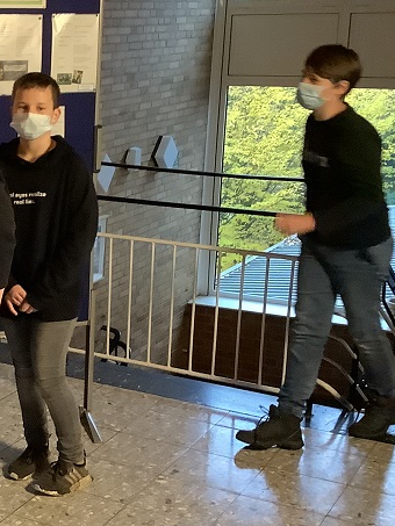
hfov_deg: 20.5
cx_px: -84
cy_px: 278
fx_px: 1019
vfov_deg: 29.0
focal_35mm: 67
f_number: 2.4
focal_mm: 3.3
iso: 400
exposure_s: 1/33
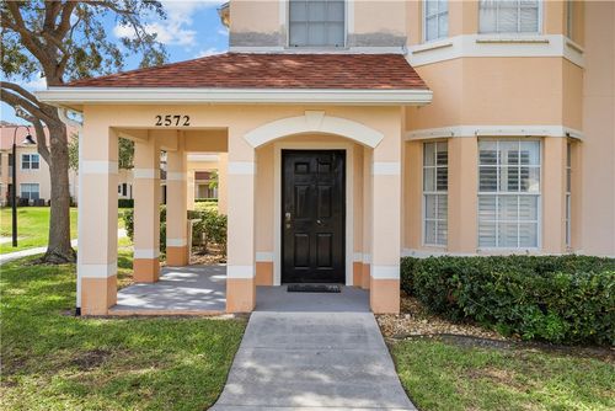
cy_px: 206
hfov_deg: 65.4
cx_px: 308
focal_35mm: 28
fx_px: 479
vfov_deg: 46.5
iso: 1600
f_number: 8
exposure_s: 1/800
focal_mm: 28
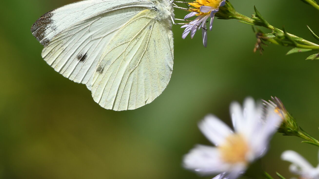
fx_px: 17045
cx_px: 199
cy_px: 35
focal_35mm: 2015
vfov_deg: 0.6
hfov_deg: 1.1
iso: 125
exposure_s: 1/160
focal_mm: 700
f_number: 11
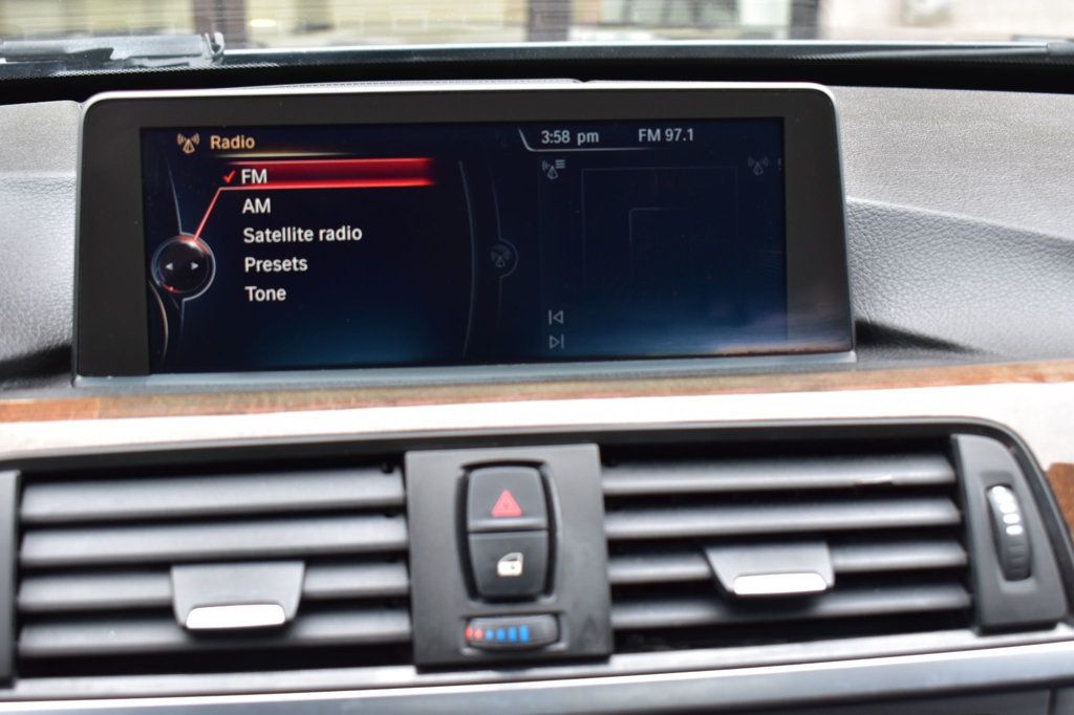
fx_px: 1566
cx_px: 537
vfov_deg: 25.7
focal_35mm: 52
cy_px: 358
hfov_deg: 37.9
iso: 400
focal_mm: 35
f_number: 7.1
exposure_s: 1/25
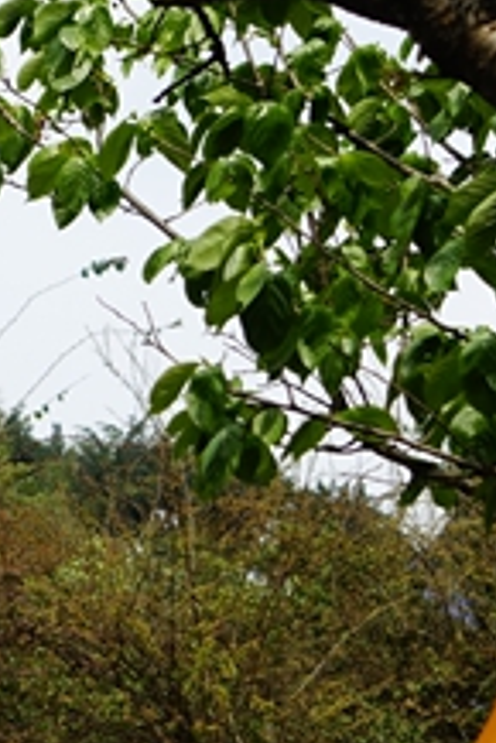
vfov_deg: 13.5
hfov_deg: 9.0
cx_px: 68
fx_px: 3136
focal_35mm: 152
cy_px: 219
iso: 80
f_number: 2.8
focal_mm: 16.17
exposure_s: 1/200
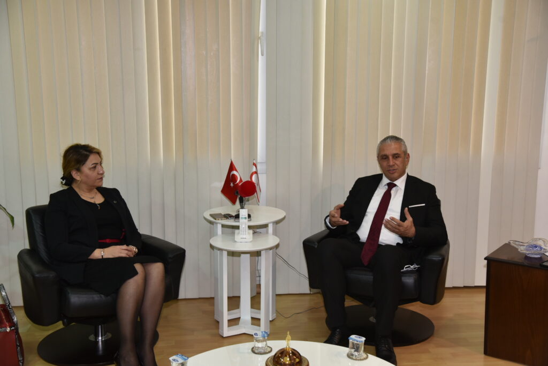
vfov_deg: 29.3
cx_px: 274
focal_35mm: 46
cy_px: 183
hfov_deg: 42.7
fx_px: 700
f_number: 4.5
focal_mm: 46
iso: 800
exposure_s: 1/100
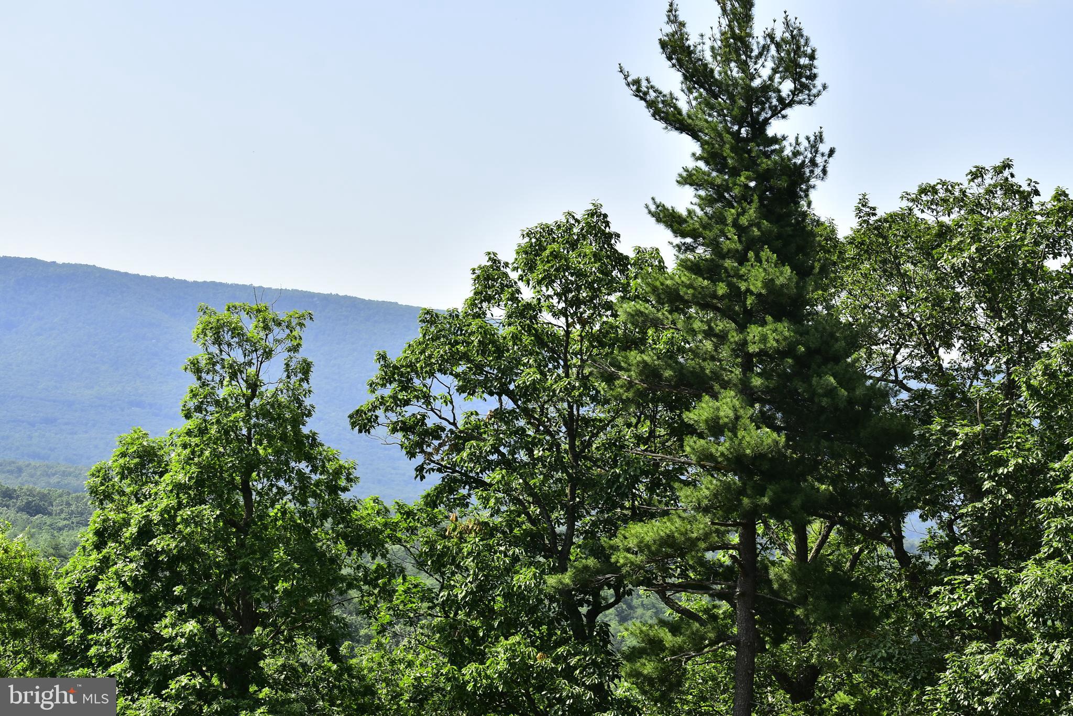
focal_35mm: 105
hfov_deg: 19.5
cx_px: 536
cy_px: 358
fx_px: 3130
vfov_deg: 13.0
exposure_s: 1/200
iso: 200
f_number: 8
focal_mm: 70
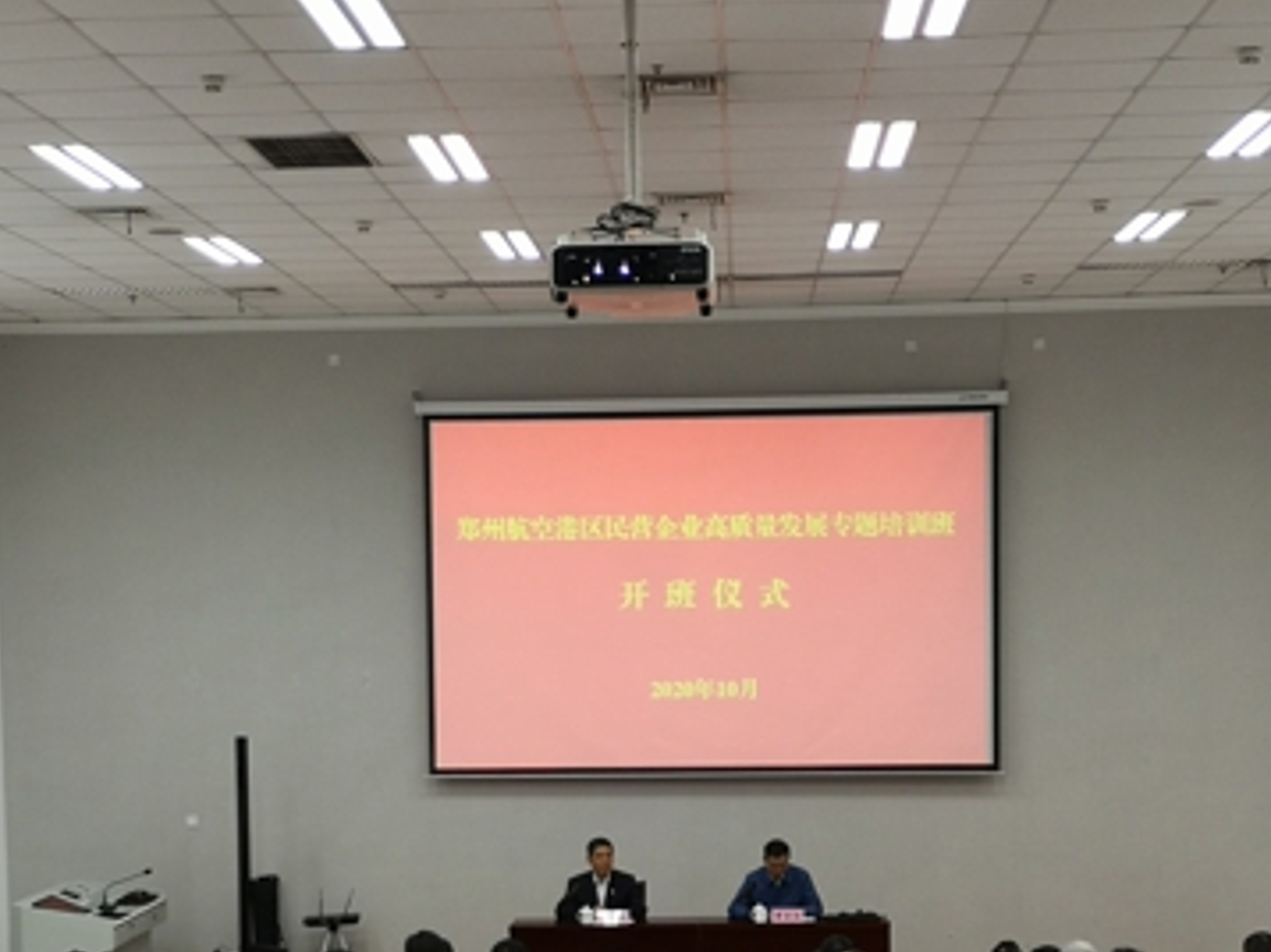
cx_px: 628
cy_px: 725
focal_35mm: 63
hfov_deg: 30.7
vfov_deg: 23.0
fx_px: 2312
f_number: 1.8
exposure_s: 1/50
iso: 125
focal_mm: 3.95
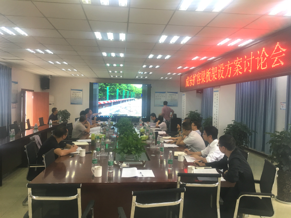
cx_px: 146
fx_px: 244
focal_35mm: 29
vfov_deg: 48.2
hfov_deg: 61.7
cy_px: 109
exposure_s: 1/33
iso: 50
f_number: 2.2
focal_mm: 4.15
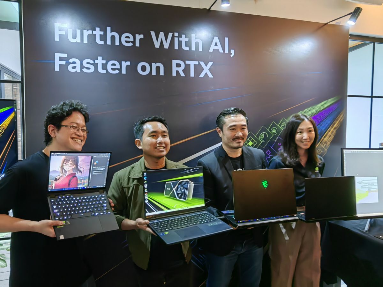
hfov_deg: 73.9
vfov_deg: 58.9
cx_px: 192
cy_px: 144
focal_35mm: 23
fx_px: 254
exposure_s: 1/25
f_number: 2.2
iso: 250
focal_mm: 1.76
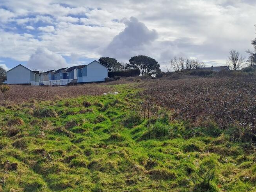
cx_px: 104
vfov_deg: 36.6
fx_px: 288
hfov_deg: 47.6
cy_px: 123
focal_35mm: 39
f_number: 1.8
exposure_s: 1/2370
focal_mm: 4.65
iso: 32
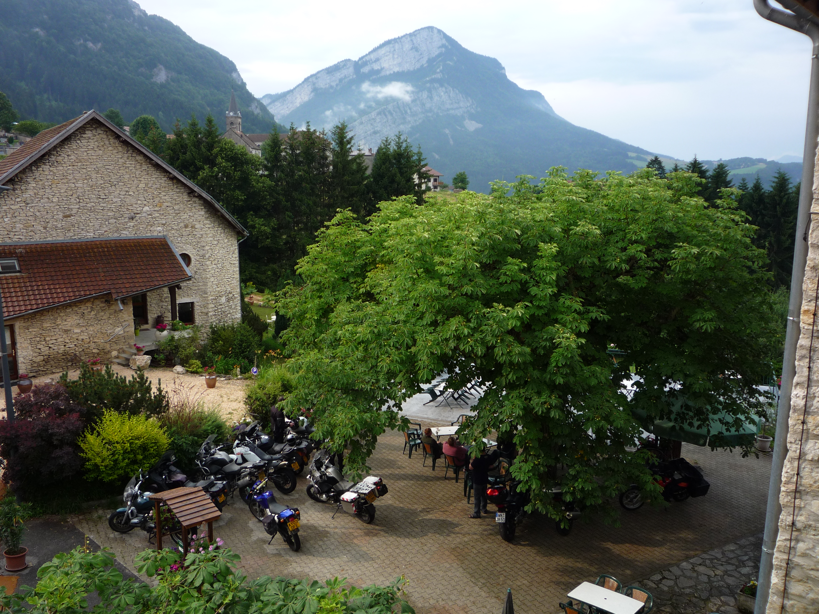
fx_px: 710
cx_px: 410
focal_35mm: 30
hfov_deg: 60.0
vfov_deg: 46.8
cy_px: 307
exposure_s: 1/200
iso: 100
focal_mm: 5.2
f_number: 4
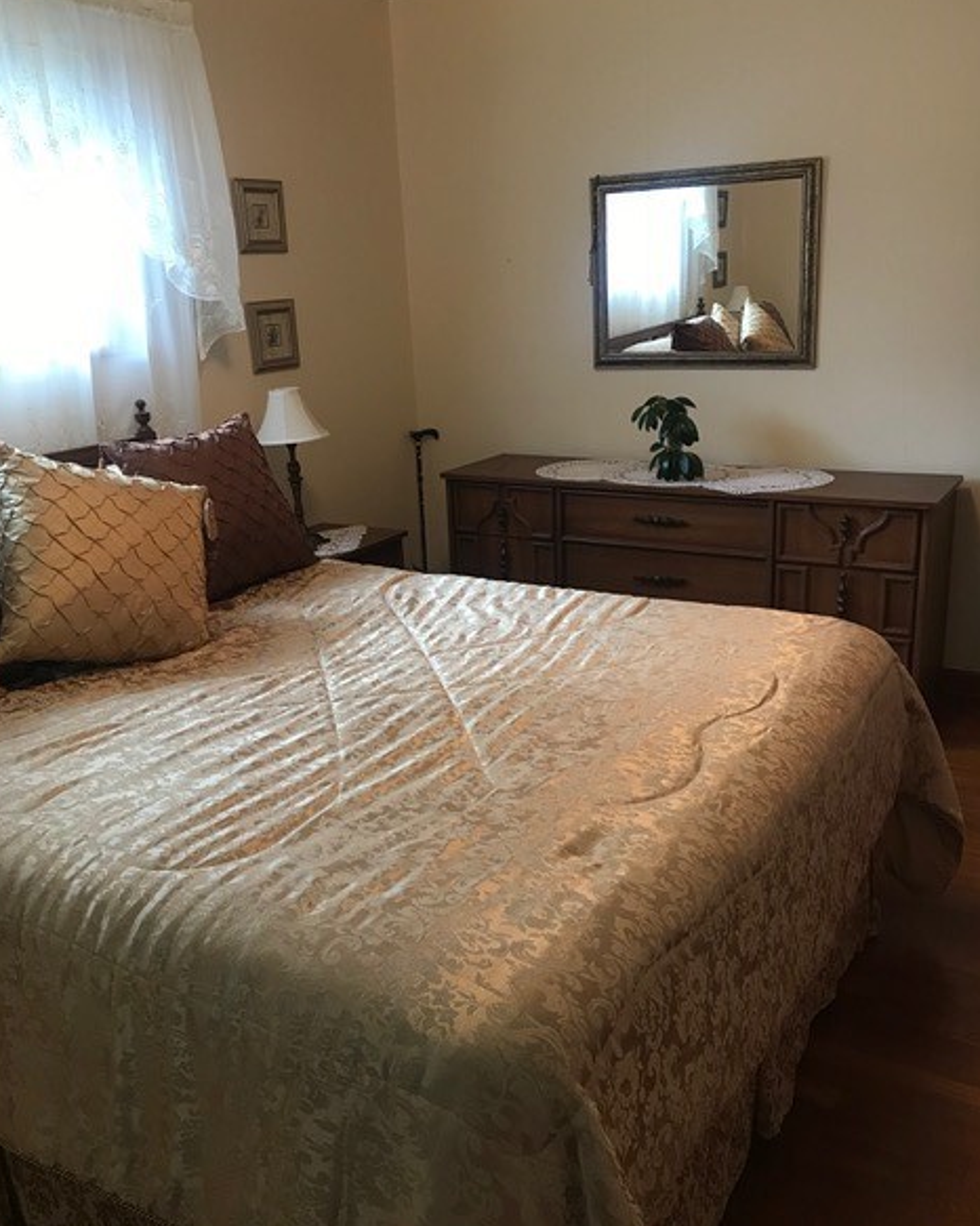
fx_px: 1088
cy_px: 610
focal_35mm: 30
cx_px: 482
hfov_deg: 48.5
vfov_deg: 58.8
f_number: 1.8
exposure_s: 1/15
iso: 50
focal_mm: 3.99
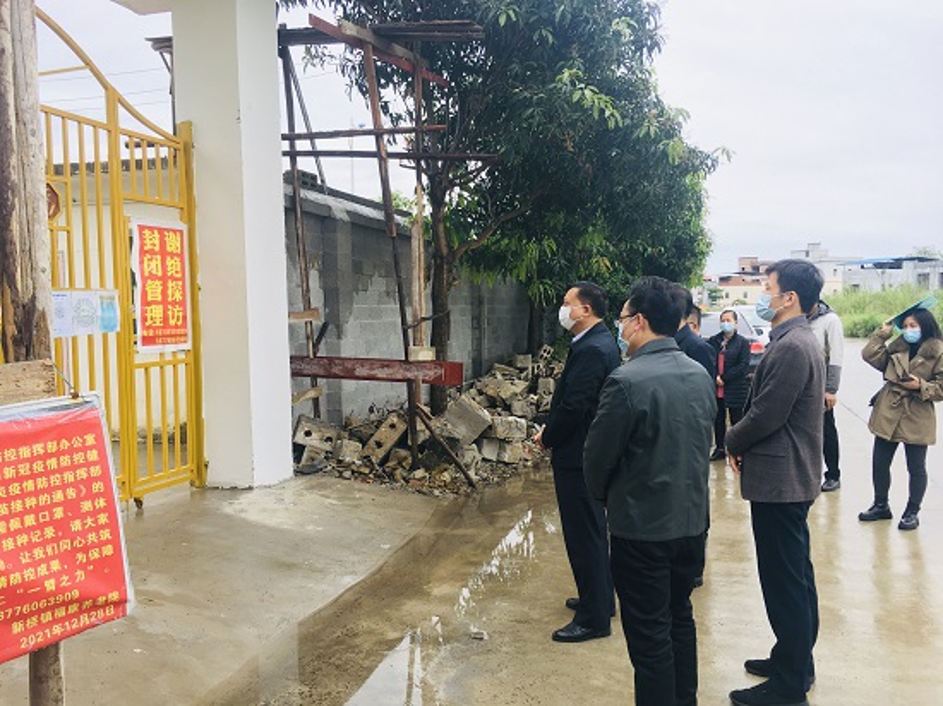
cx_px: 472
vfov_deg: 48.2
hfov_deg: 61.7
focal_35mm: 29
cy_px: 353
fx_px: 790
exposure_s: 1/118
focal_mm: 4.15
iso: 25
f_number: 2.2
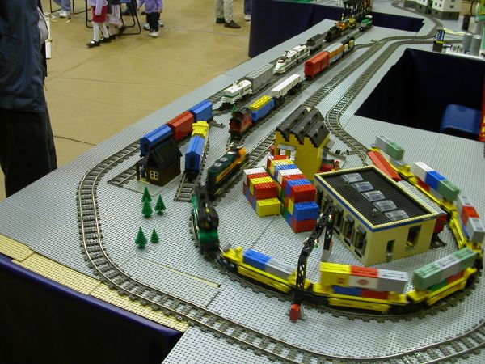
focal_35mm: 37
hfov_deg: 50.1
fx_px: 518
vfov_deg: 38.7
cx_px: 242
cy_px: 182
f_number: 2.7
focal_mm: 5.6
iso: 100
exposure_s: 1/20.7
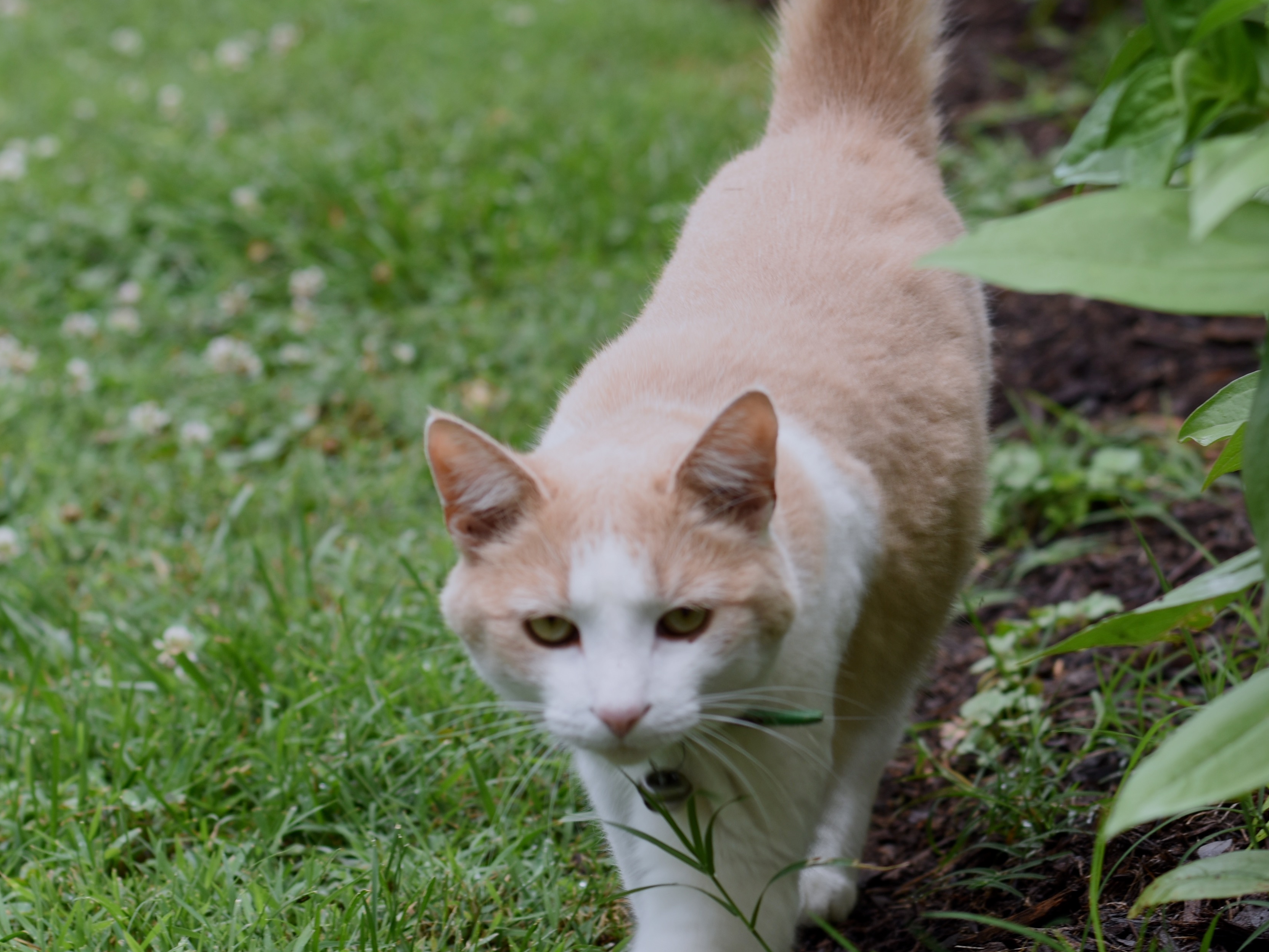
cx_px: 786
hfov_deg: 15.2
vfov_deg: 11.4
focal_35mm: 130
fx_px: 4766
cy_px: 581
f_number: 3.5
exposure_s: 1/100
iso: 100
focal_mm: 50
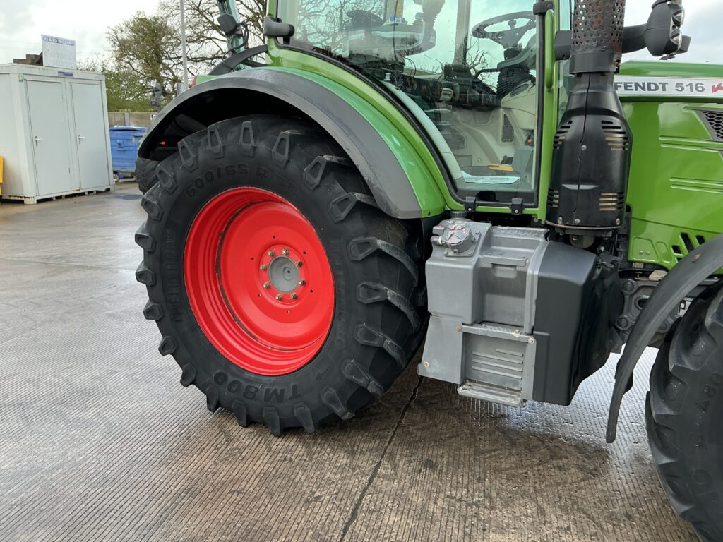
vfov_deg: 49.7
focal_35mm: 28
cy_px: 271
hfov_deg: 63.4
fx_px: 585
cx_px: 362
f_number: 1.8
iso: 20
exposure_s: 1/144
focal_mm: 3
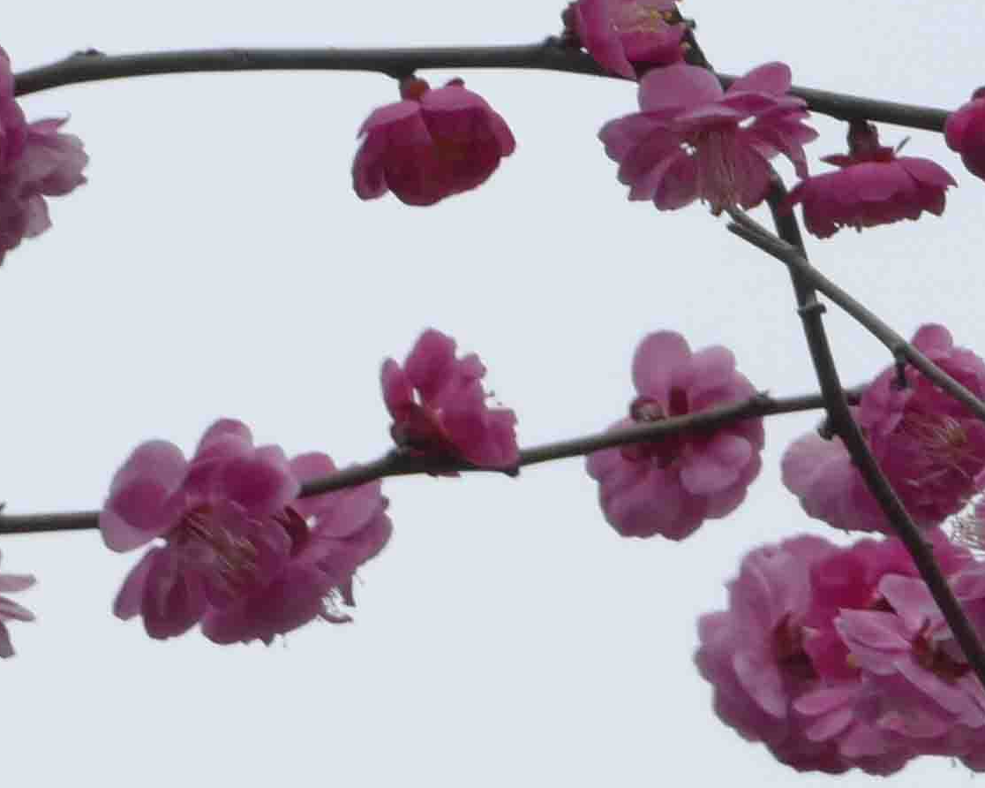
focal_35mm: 1450
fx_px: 42256
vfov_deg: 1.1
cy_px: -363
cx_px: 425
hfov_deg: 1.3
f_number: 7.1
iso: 125
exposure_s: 1/250
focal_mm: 114.8
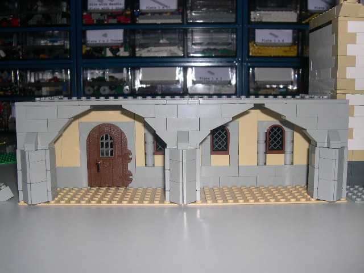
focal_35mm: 38
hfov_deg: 49.0
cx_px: 182
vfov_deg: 37.7
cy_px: 136
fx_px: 400
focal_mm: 8
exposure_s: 1/60
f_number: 7.6
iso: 100
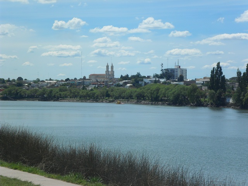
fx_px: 838
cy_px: 93
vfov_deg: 12.7
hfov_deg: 16.8
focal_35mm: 117
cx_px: 124
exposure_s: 1/750
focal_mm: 21
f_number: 5.4
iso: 80
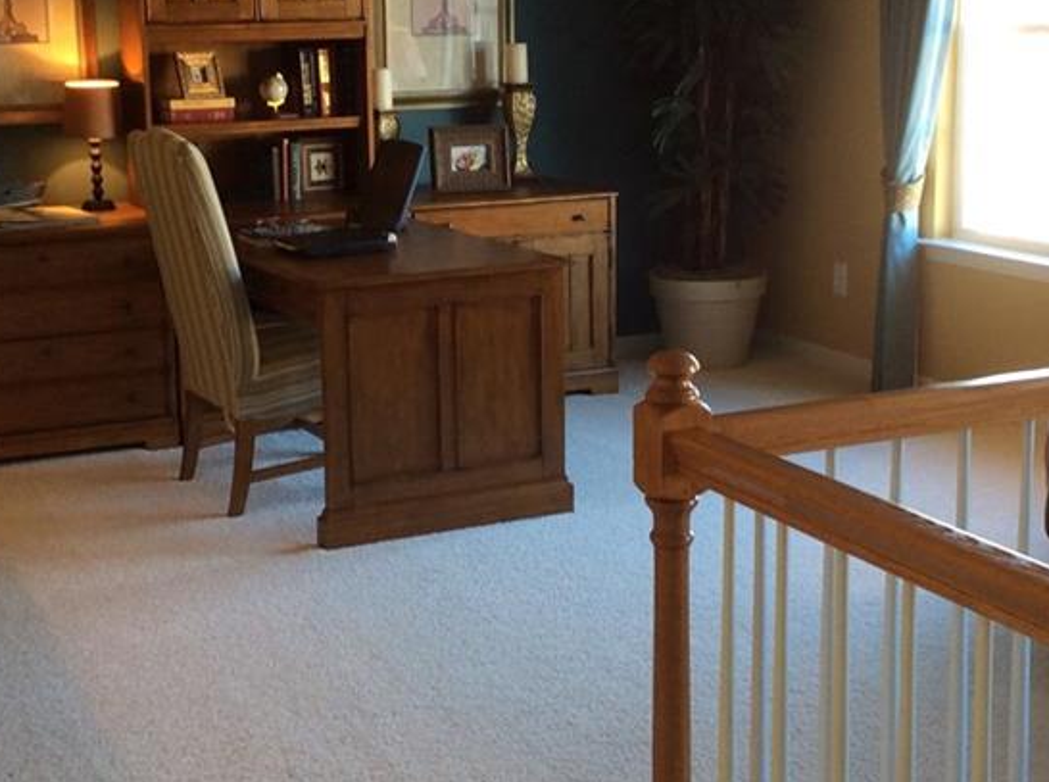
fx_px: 1814
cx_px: 496
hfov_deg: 32.2
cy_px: 294
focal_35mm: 60
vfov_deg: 24.3
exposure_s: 1/24
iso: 40
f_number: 2.4
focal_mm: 3.3
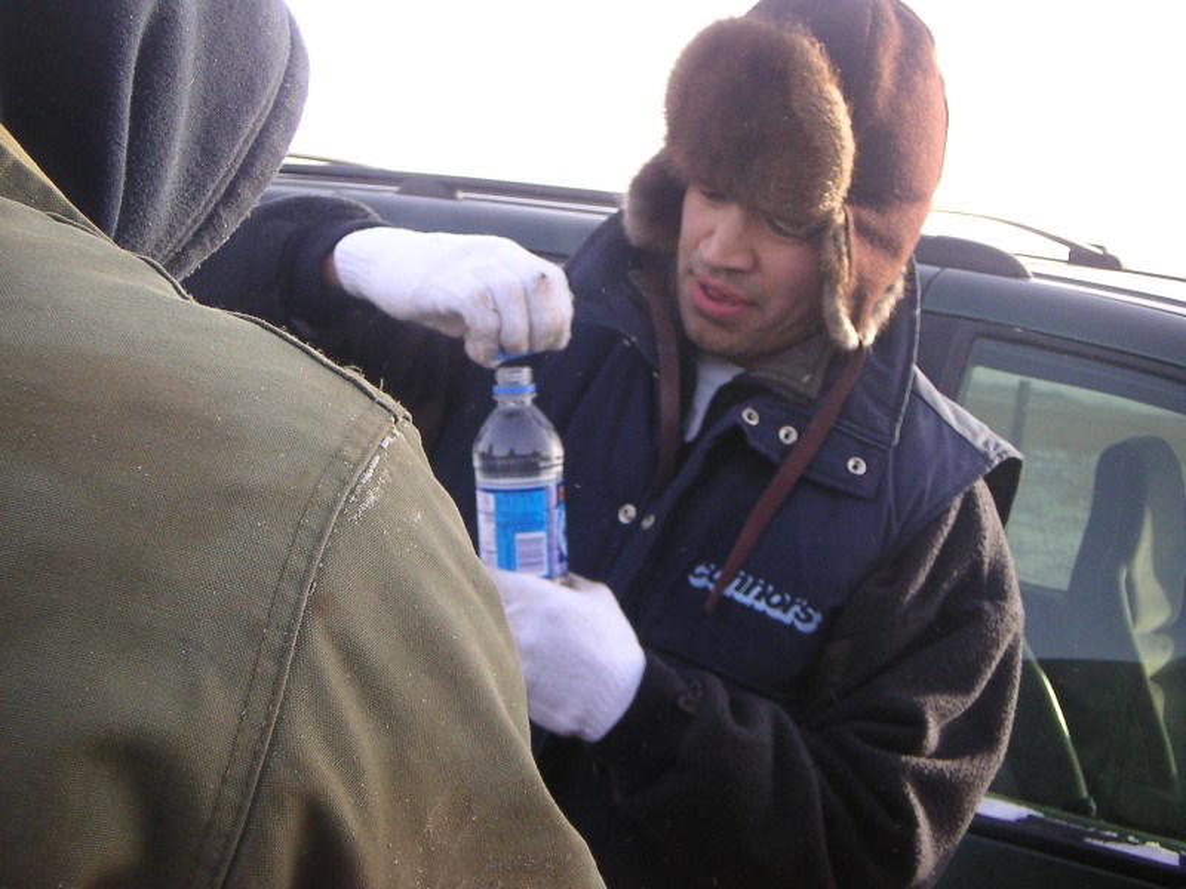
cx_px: 593
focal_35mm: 64
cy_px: 444
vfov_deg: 22.9
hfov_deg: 30.3
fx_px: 2193
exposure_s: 1/350
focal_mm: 8.4
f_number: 3.3
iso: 64
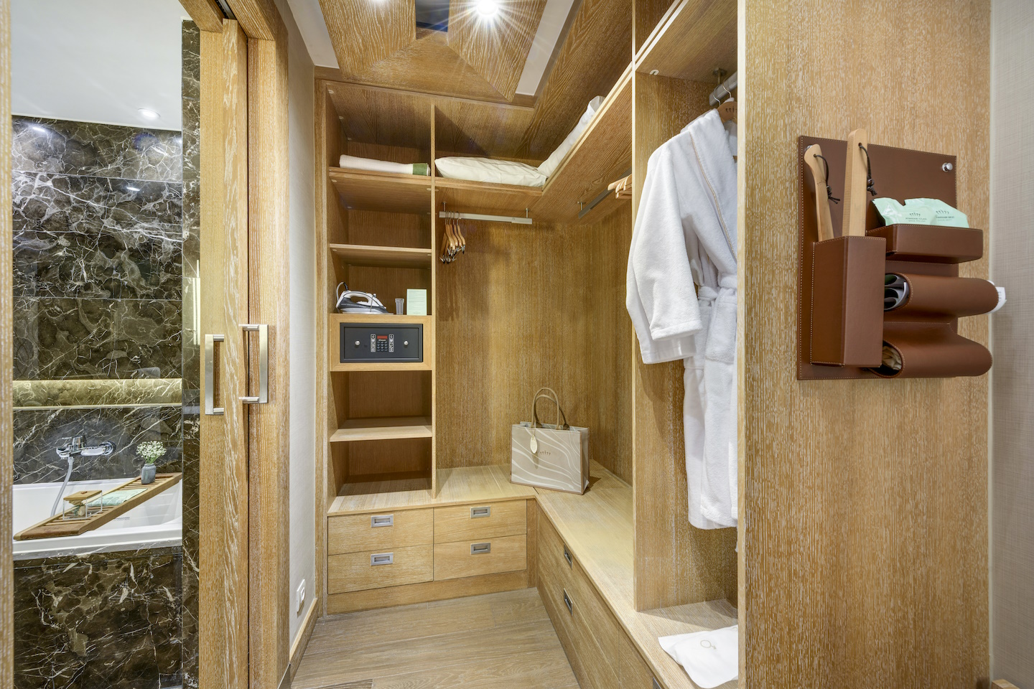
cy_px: 344
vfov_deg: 81.2
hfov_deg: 104.3
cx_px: 517
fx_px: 402
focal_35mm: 14
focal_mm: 14
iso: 100
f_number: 11
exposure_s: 1.6
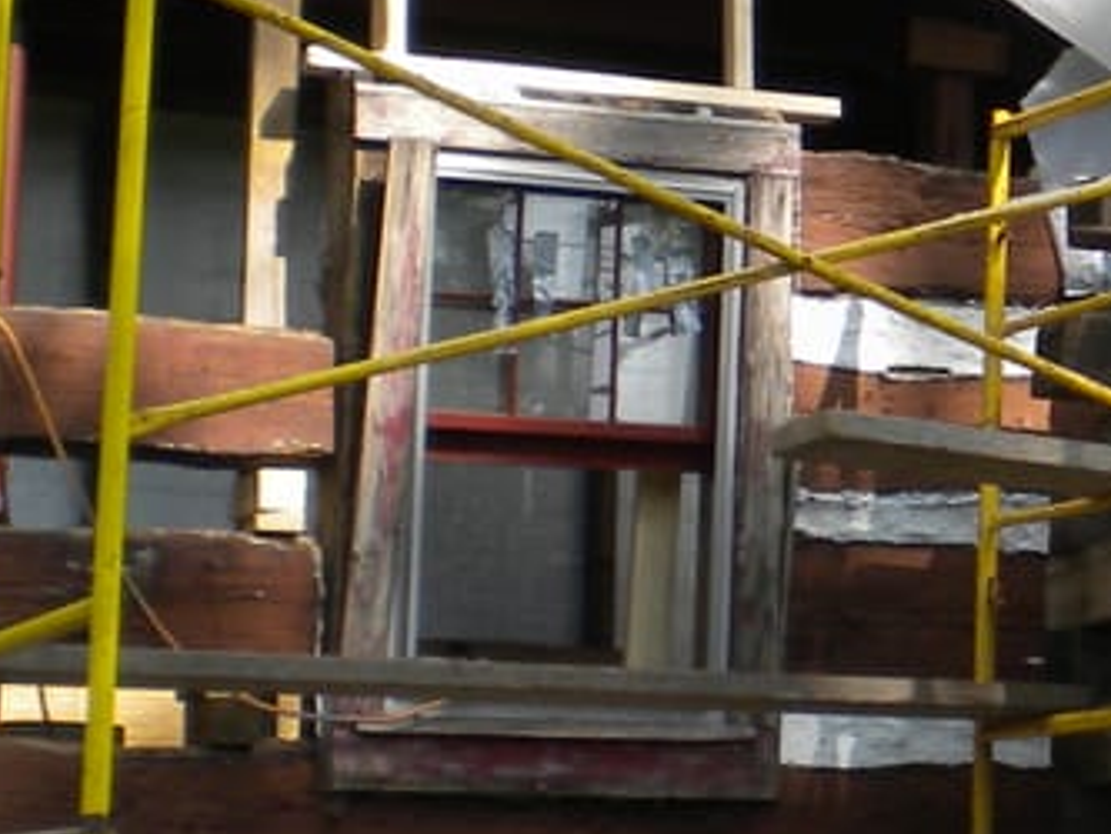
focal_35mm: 140
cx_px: 1436
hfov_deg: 13.6
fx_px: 4495
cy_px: 217
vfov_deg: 10.6
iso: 80
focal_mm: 6.3
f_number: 4.6
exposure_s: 1/254
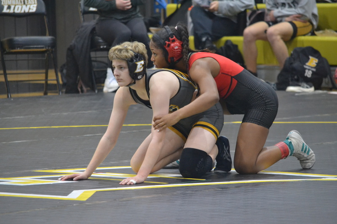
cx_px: 168
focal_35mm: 330
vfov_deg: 4.2
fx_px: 3088
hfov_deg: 6.2
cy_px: 112
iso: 3200
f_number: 5.3
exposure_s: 1/100
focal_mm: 220
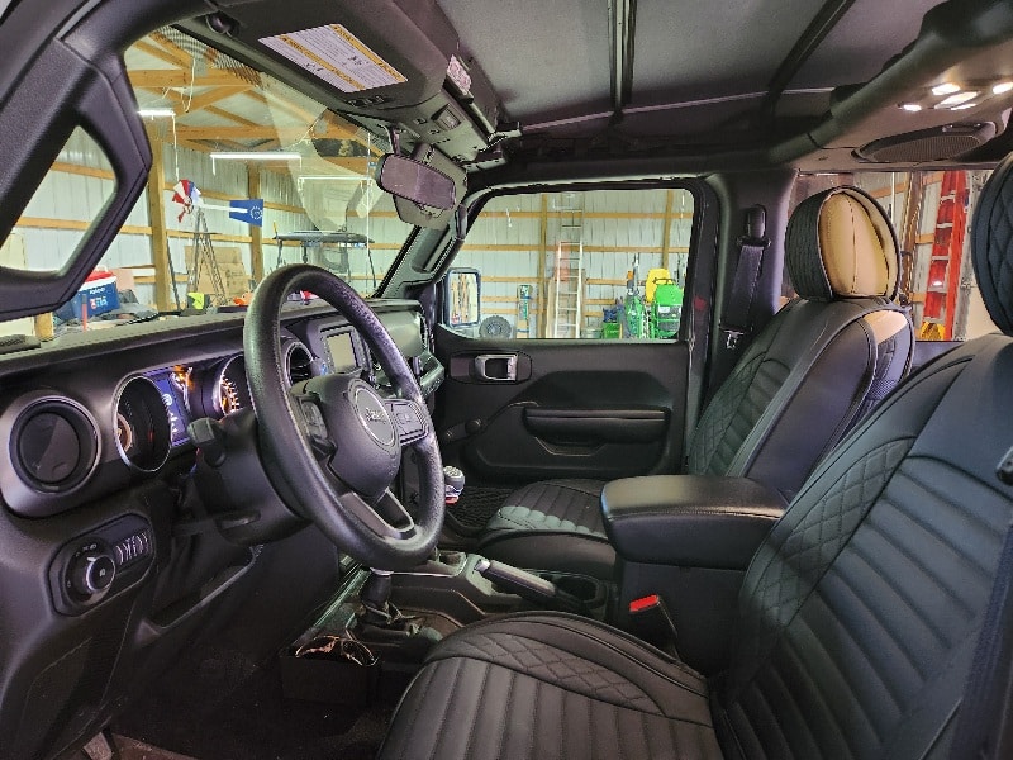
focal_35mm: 23
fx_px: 673
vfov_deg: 58.9
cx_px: 506
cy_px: 380
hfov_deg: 73.9
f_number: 1.8
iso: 640
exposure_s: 1/40
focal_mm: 5.4
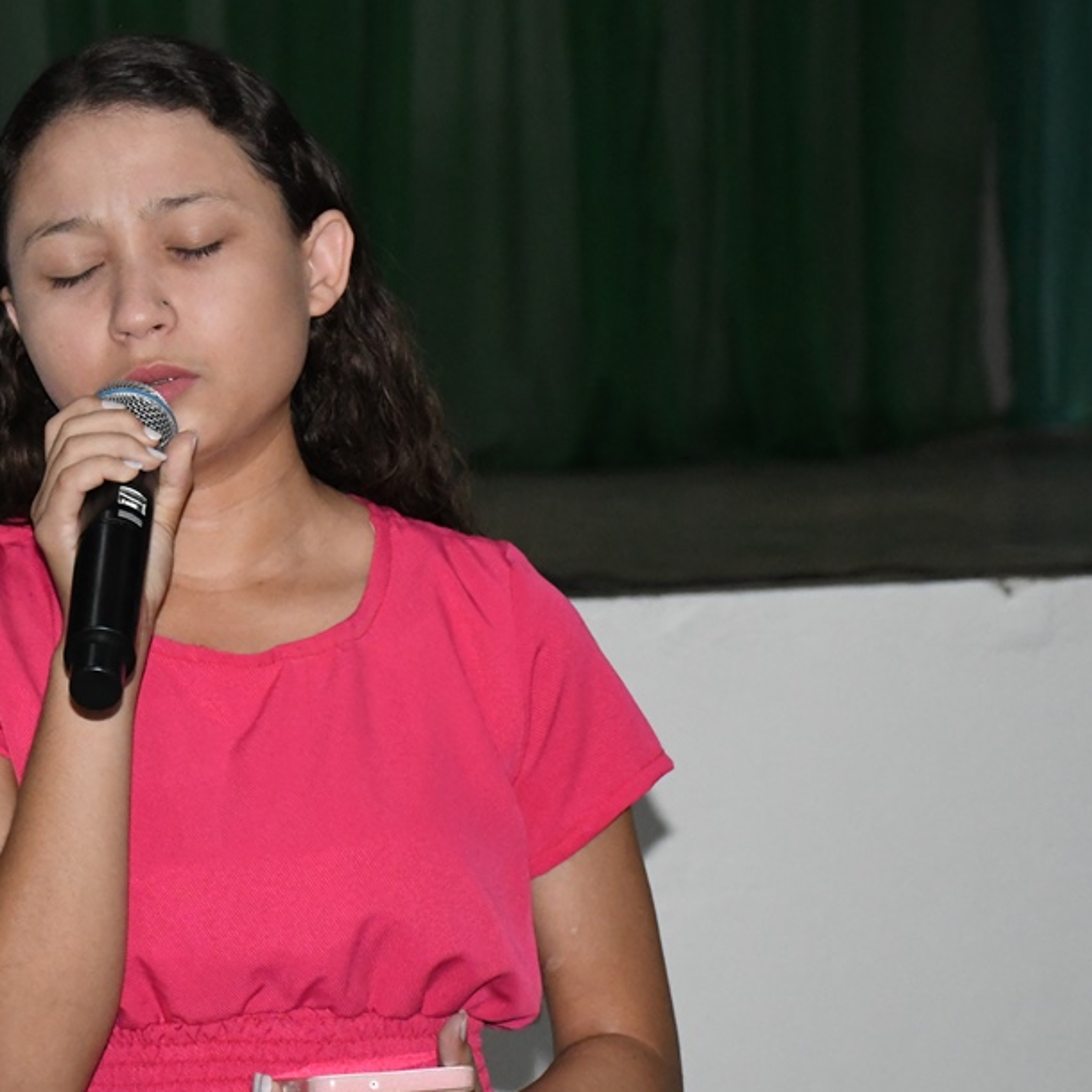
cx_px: 330
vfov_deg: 13.1
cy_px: 524
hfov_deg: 13.1
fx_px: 4747
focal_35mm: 133
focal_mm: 62
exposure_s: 1/100
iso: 6400
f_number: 6.3
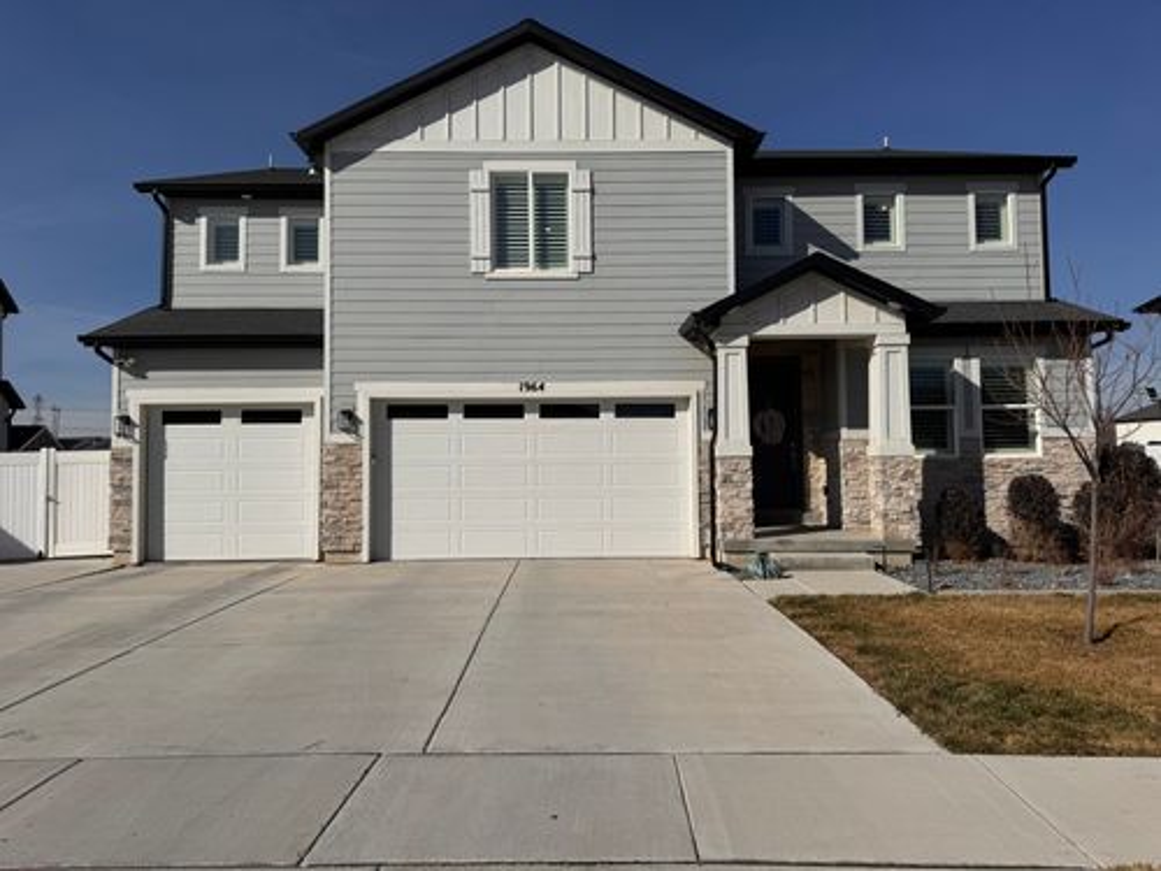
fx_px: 805
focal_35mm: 24
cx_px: 580
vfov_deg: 56.8
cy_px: 436
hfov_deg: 71.6
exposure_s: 1/12346
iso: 64
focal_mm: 6.76
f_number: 1.78
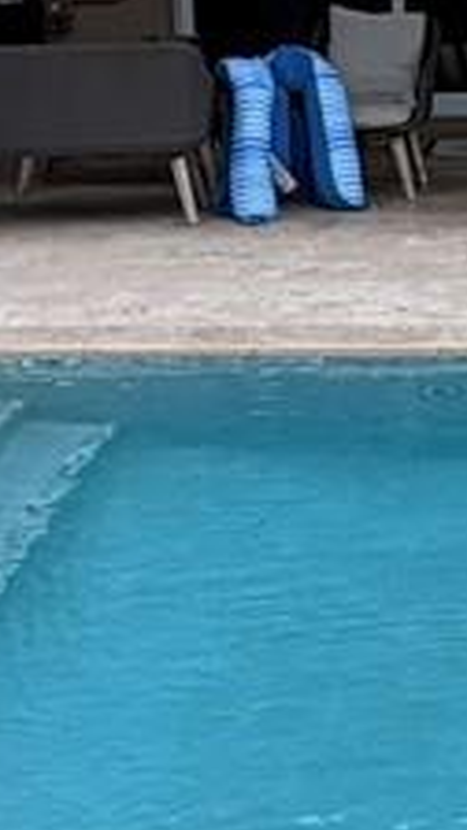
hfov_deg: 10.9
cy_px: 474
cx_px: 556
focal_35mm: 109
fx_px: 2400
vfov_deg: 19.6
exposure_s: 1/779
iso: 20
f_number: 2.2
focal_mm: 2.22
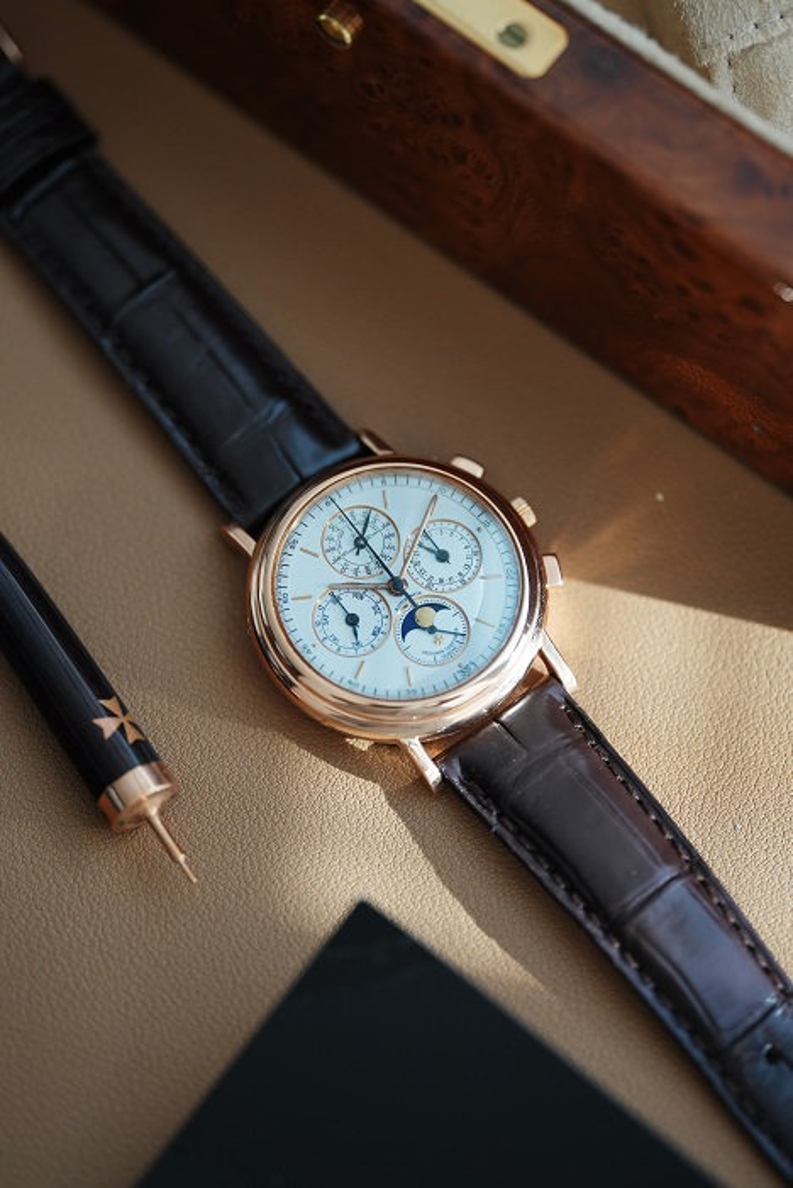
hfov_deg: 13.1
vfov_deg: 19.4
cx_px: 396
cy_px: 594
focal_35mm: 105
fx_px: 3466
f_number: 2.8
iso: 1000
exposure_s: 1/250
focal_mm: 105
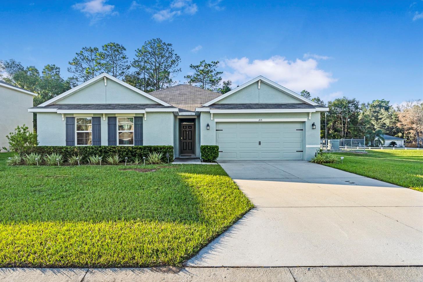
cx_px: 191
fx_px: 258
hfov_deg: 78.4
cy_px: 143
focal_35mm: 22
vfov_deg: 57.2
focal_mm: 20
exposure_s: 1/160
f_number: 8
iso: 400
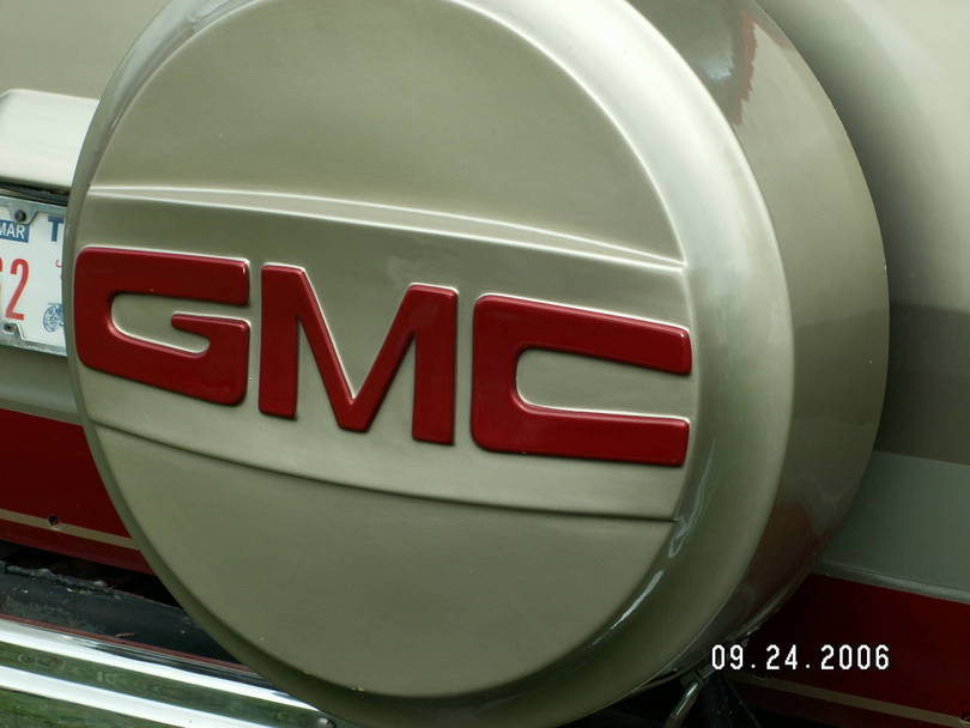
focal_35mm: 115
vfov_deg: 12.9
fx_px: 3223
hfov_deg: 17.1
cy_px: 364
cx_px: 485
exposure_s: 1/320
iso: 50
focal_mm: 18.75
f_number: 4
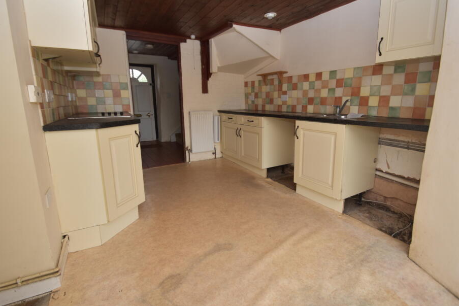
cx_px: 256
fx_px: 217
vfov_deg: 70.3
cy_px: 140
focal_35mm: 17
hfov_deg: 92.9
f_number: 4
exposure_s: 1/200
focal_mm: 10
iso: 200
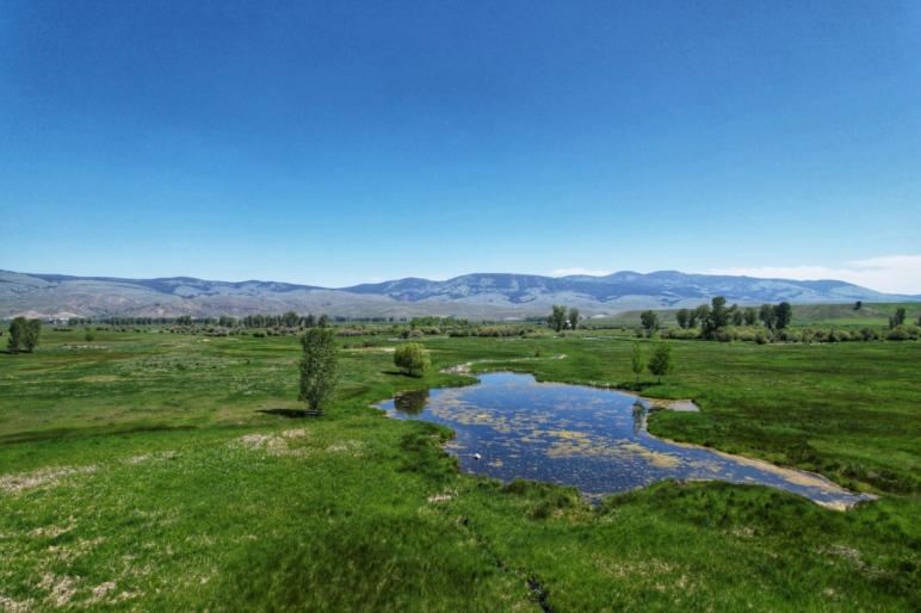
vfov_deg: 57.2
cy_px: 306
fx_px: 563
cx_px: 460
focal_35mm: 22
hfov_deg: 78.6
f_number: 2.8
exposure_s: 1/125
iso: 110
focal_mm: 8.38
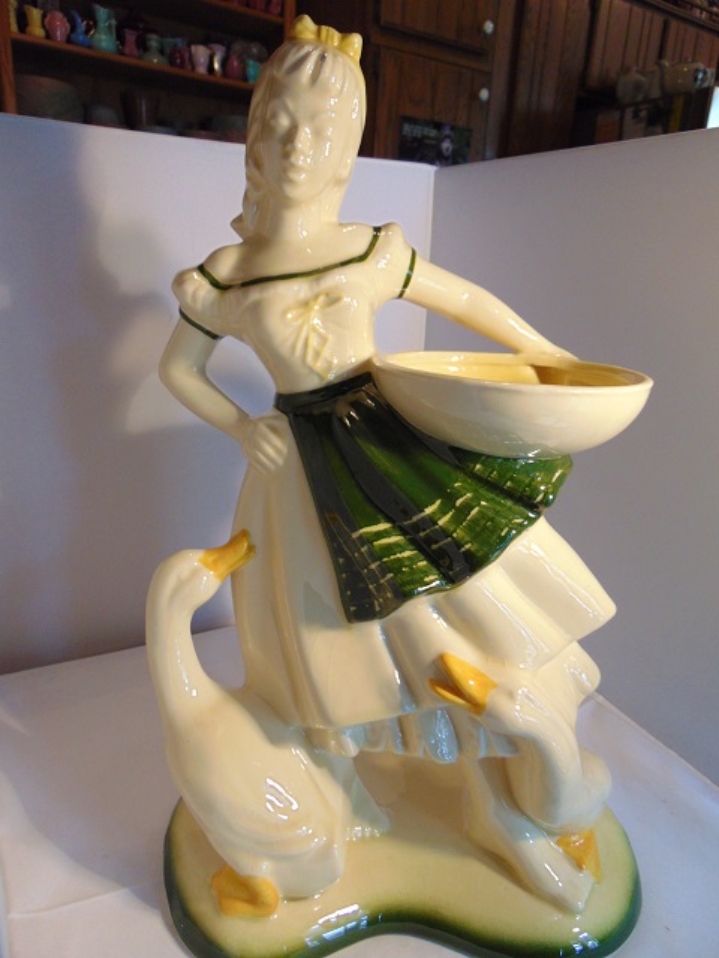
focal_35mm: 25
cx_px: 360
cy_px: 479
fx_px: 692
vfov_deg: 69.4
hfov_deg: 54.9
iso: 160
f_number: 3
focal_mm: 4.5
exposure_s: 1/40
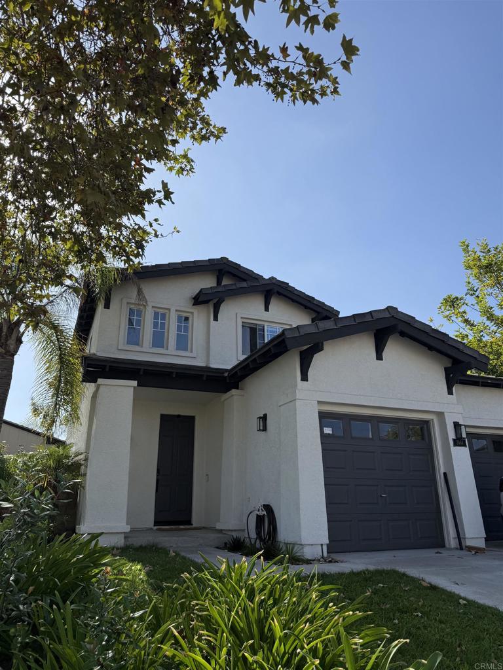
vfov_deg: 71.6
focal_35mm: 24
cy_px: 335
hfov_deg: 56.8
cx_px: 252
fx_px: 465
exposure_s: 1/4673
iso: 80
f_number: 1.78
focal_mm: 6.76
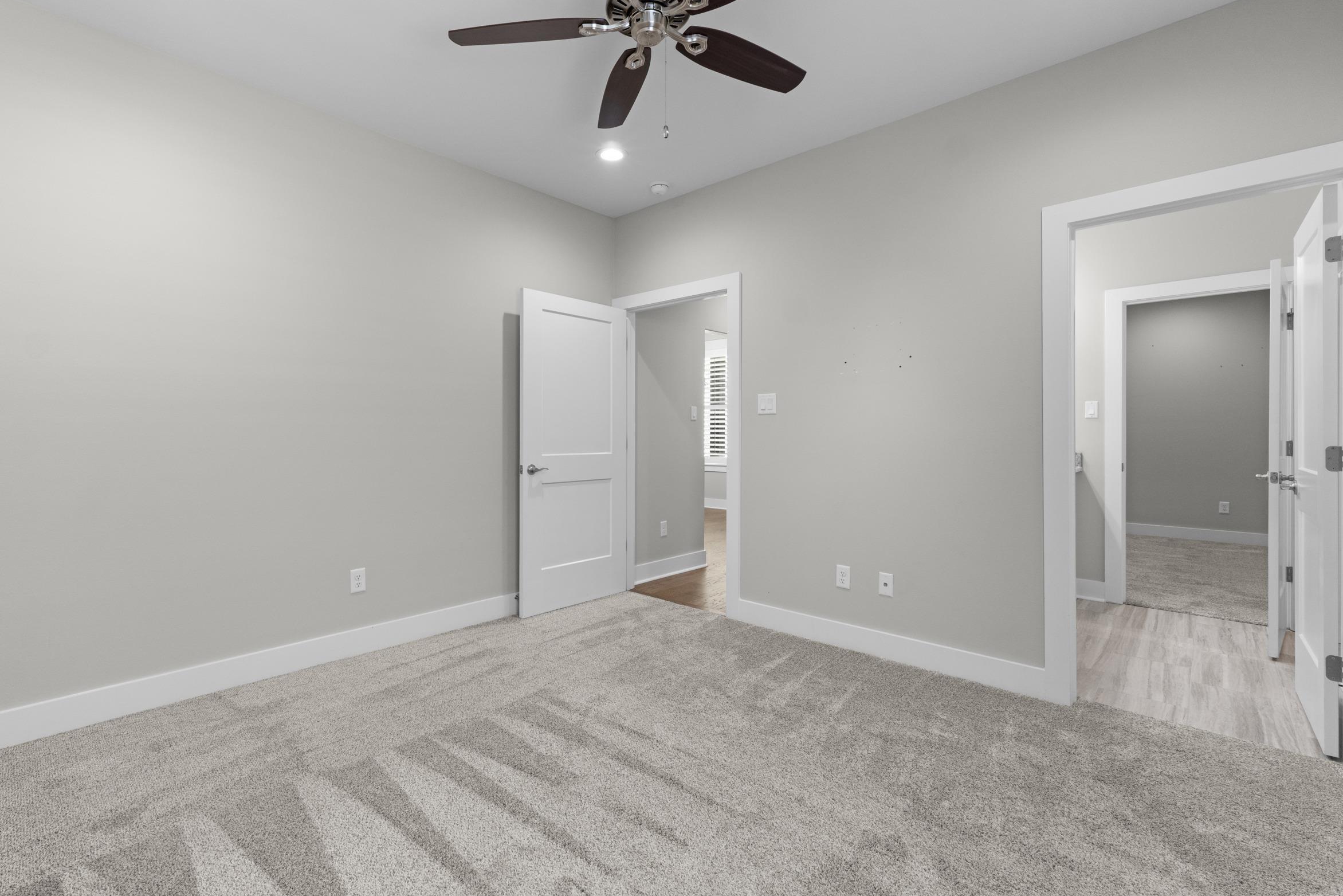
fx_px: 597
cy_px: 428
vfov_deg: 73.7
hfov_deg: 96.6
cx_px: 629
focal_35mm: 16
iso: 200
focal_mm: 10
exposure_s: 1/6
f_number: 9
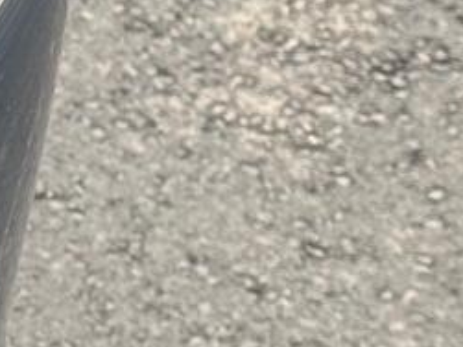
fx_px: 3275
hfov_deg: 7.8
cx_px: -378
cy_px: -6
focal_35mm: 245
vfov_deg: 6.0
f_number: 1.78
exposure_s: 1/171
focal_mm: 6.76
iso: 80
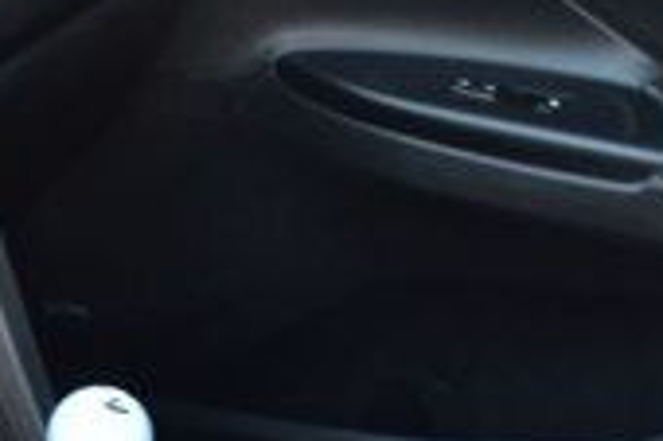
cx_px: -218
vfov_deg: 5.9
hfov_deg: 9.0
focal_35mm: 226
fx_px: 4158
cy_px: 851
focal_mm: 25
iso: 400
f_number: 6.3
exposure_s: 1/20
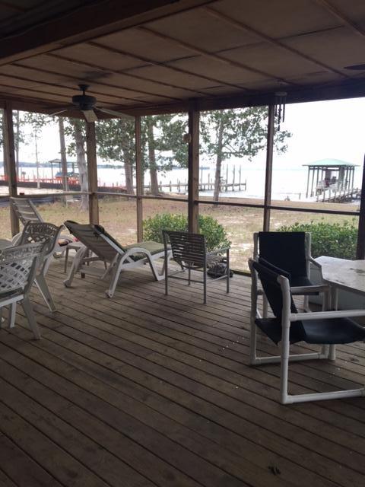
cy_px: 244
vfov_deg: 61.7
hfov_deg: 48.2
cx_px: 182
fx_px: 408
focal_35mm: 29
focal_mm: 4.15
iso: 32
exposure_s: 1/130
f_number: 2.2
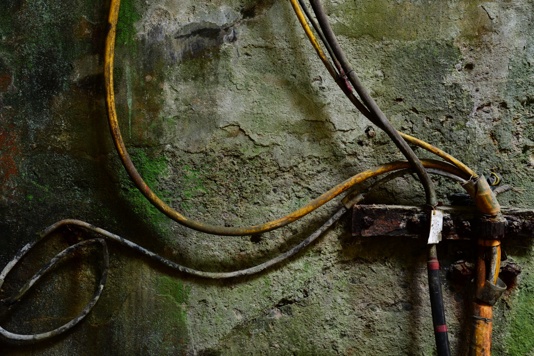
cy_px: 178
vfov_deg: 27.0
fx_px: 742
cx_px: 267
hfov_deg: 39.6
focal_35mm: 50
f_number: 9
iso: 100
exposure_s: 1
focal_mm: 50
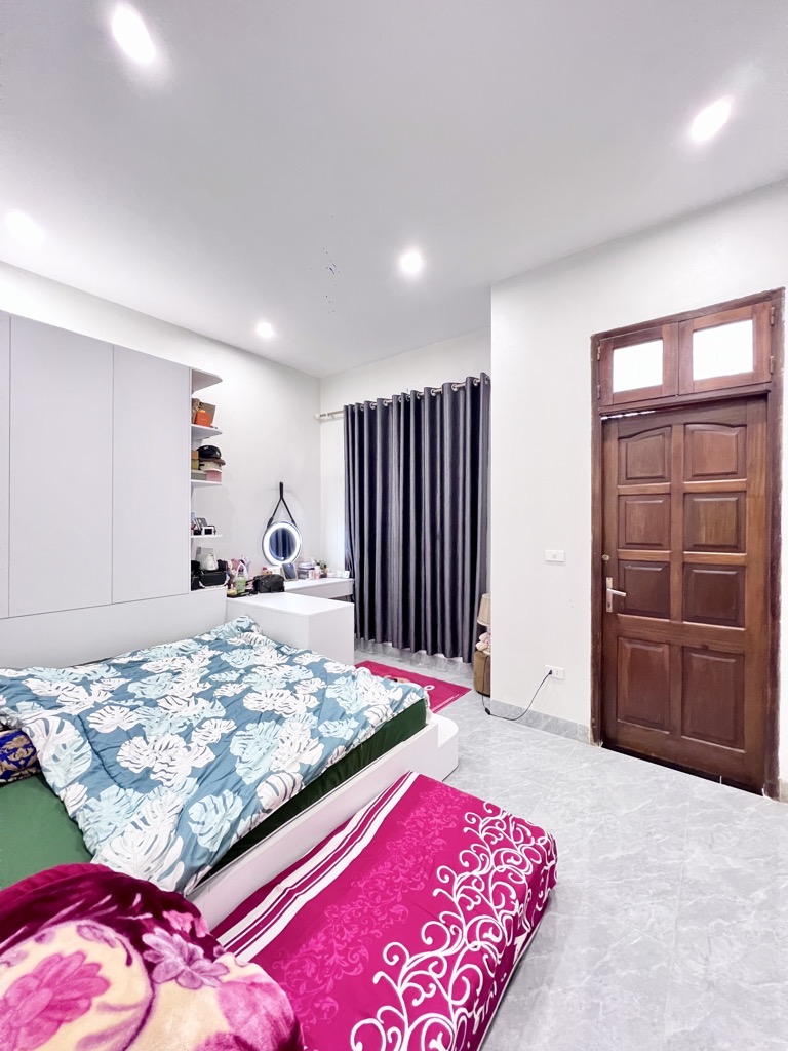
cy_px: 526
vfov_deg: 106.2
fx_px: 395
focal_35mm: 13
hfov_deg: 89.9
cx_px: 394
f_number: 1.8
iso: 500
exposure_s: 1/50
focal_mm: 1.57
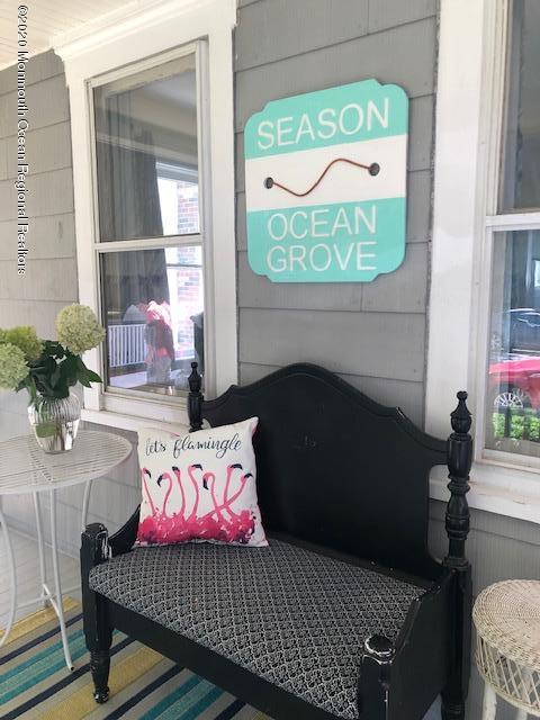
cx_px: 270
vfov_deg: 63.4
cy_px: 360
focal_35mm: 28
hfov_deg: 49.7
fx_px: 582
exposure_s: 1/40
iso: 25
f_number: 1.8
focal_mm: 4
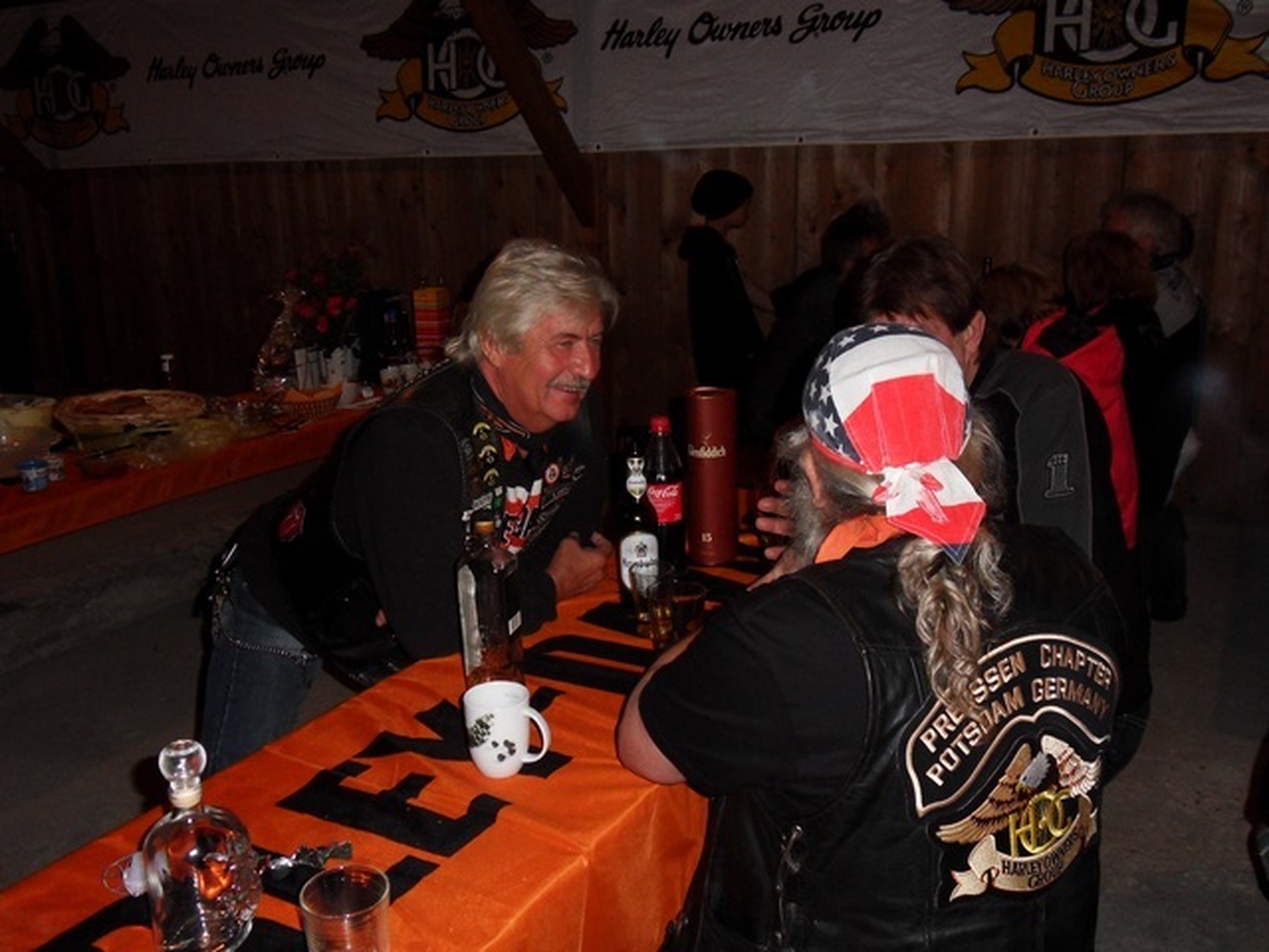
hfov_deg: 56.8
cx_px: 634
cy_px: 476
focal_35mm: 32
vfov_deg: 44.2
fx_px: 1173
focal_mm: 5.6
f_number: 3.7
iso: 200
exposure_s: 1/30
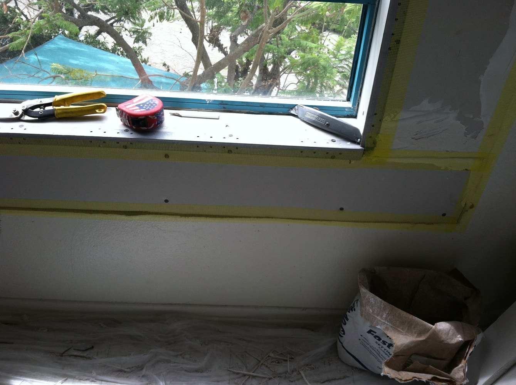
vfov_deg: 40.6
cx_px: 258
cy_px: 192
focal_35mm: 35
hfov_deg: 52.7
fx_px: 521
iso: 80
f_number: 2.8
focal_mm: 3.85
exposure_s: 1/231
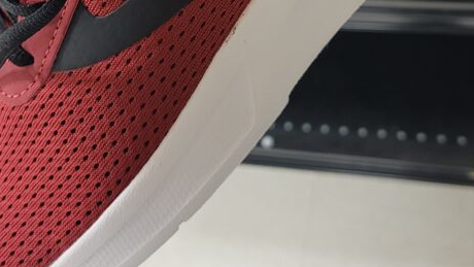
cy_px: -66
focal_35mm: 63
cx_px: 188
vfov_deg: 18.0
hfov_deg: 33.2
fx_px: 792
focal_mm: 5.4
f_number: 1.8
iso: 320
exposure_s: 1/40
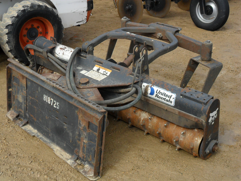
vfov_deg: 28.0
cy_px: 90
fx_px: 362
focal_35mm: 52
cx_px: 120
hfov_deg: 36.8
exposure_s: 1/500
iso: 100
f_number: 5
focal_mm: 9.3
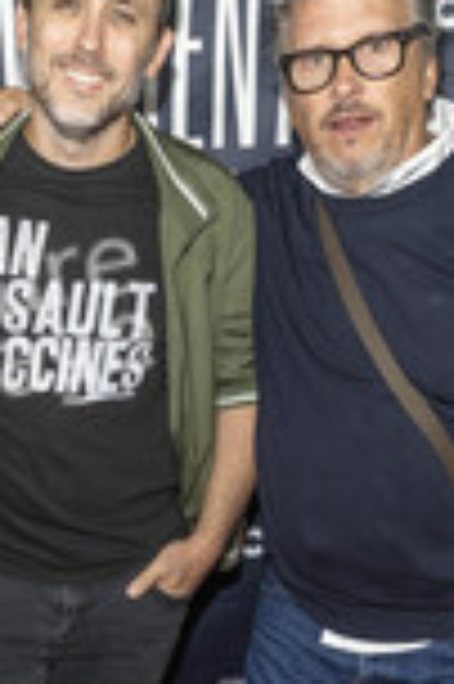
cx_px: 54
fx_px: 1194
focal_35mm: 63
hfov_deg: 21.1
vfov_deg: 30.9
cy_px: 572
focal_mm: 24
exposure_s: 1/200
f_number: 5.6
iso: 800
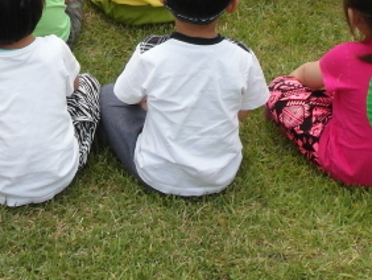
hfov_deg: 22.2
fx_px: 936
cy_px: -155
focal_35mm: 87
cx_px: 74
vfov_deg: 15.5
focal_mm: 5.2
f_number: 4.4
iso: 80
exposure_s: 1/500
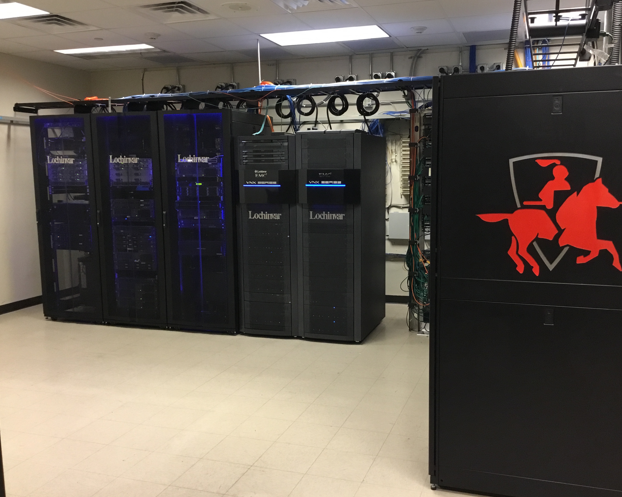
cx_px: 335
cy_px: 248
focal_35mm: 33
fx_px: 607
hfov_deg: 54.2
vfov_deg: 44.5
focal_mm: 3.3
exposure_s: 1/30
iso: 125
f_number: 2.4
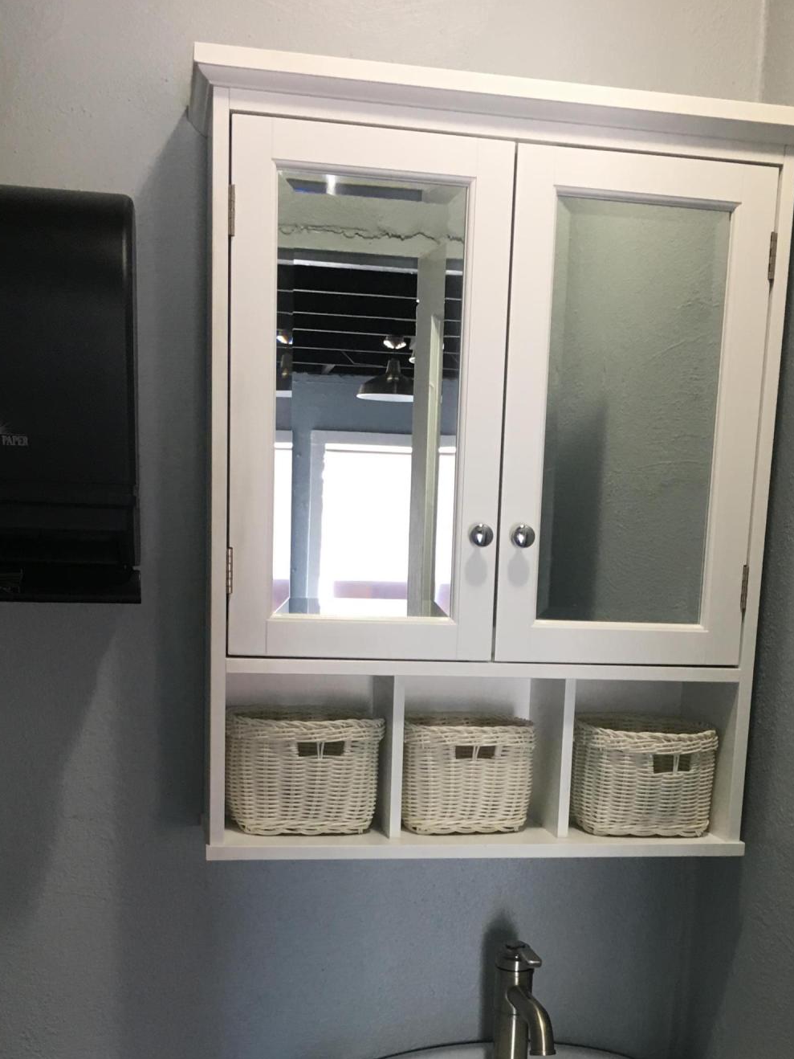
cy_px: 799
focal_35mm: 44
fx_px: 1345
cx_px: 429
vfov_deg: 41.6
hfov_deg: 32.9
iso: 80
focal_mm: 4.15
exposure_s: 1/30
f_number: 2.2
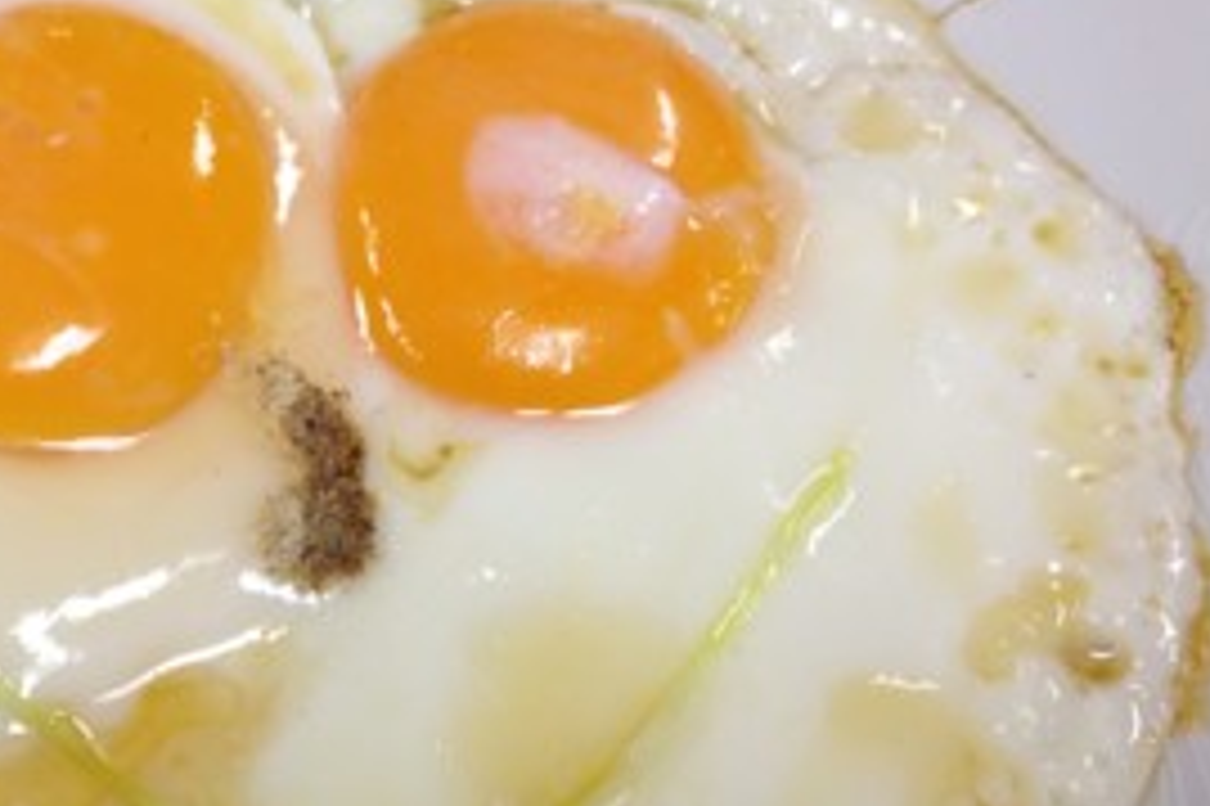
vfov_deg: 22.2
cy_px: 419
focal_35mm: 61
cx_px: 261
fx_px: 2049
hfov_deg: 32.1
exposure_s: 1/20
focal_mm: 4.28
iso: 64
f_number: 2.4
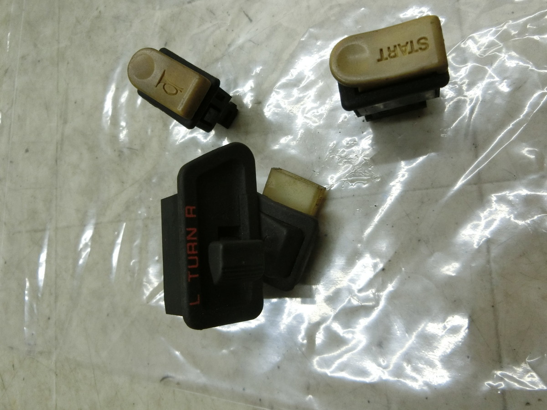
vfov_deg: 54.9
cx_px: 274
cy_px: 205
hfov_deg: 69.4
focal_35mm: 25
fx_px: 395
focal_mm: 4.5
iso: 320
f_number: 3.5
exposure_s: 1/125
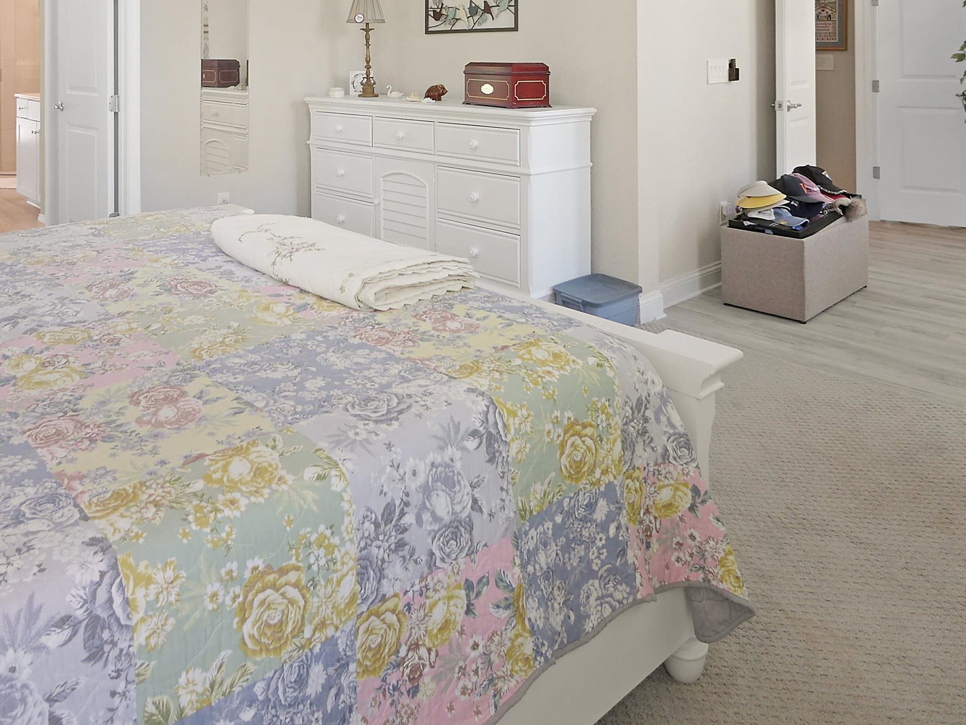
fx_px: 754
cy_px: 55
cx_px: 389
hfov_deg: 64.8
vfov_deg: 45.8
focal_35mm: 27
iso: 400
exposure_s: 1/20
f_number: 4
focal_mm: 7
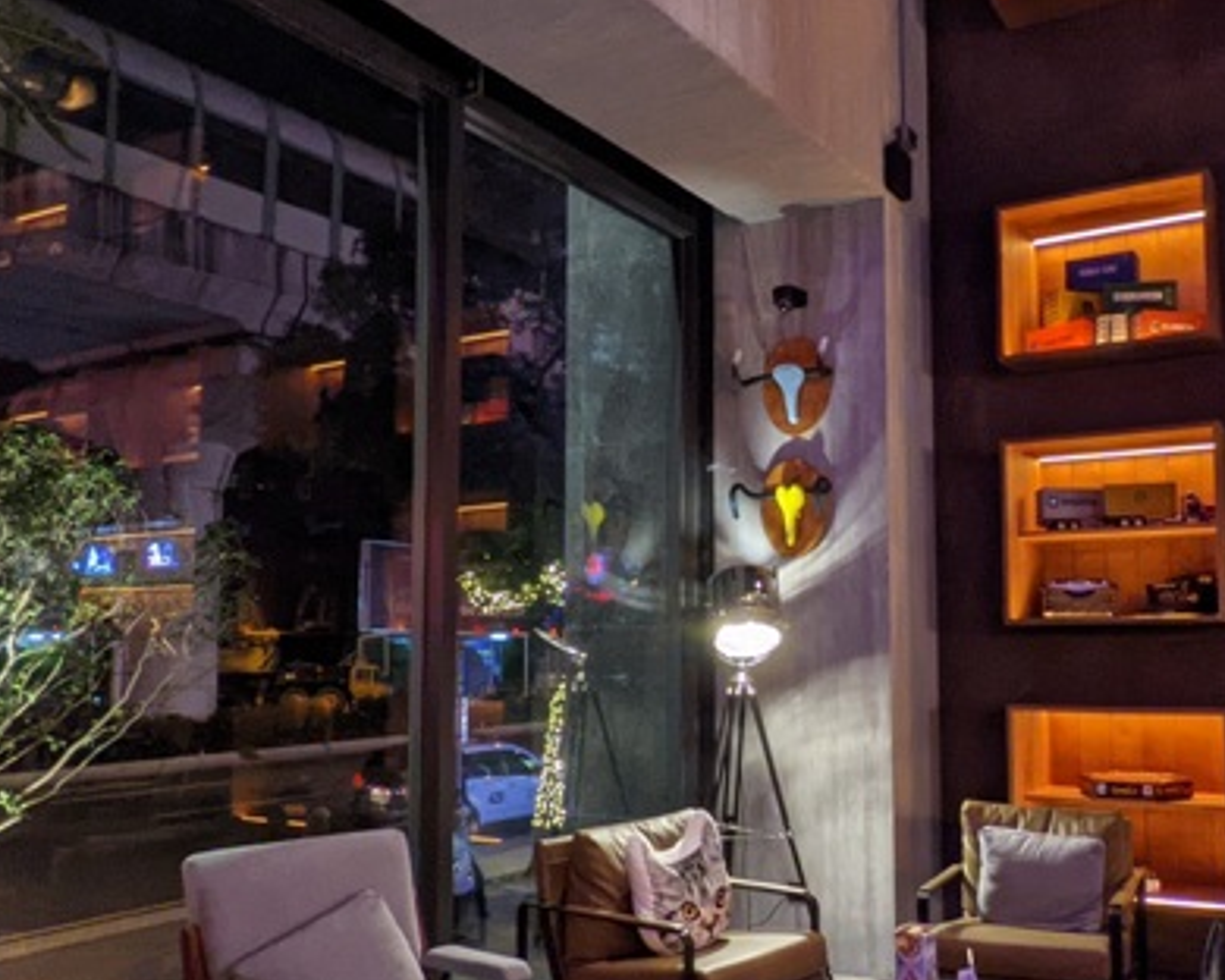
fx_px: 1160
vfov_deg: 45.7
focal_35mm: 32
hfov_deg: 55.1
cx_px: 757
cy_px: 537
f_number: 2.2
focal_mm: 2.22
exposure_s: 1/24.4
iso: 382
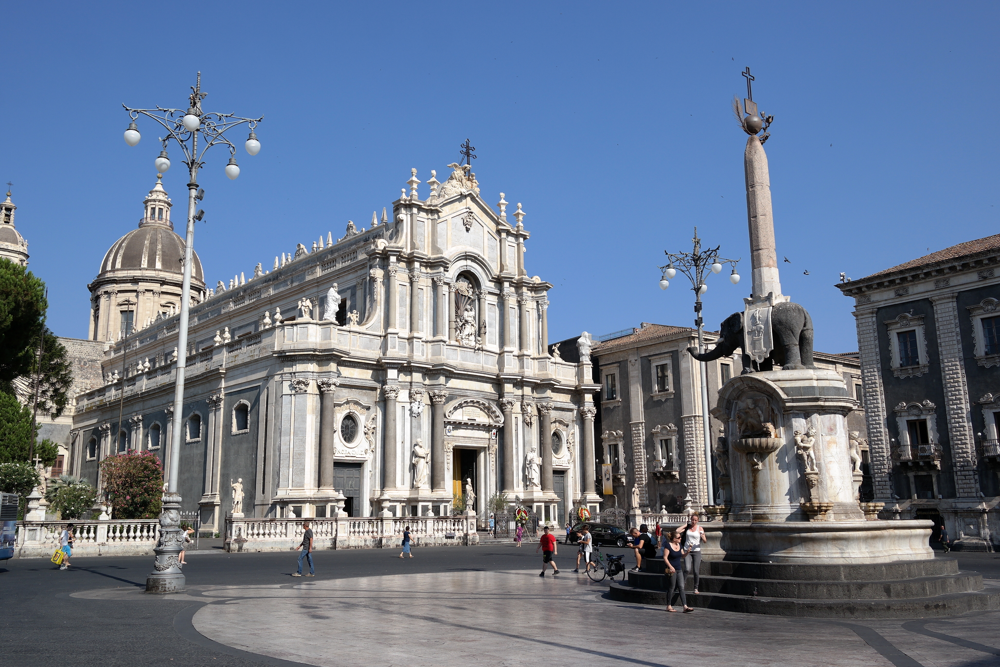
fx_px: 833
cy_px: 334
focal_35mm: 30
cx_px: 500
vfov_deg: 43.6
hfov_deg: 61.9
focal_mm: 20
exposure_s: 1/400
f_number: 7.1
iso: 100
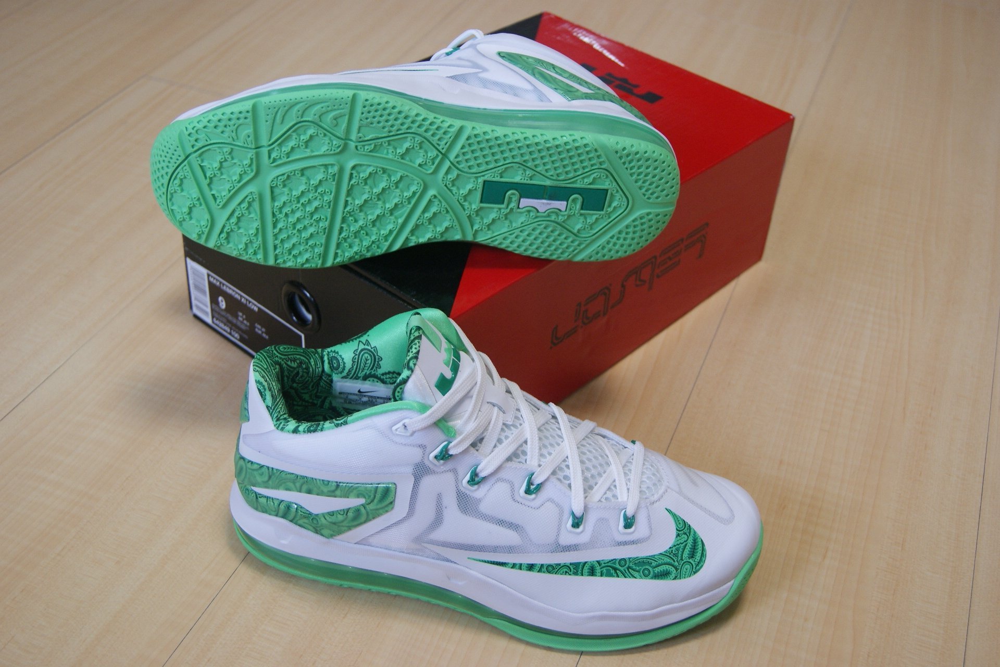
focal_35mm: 42
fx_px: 1167
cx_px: 500
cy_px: 334
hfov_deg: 46.4
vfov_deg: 31.9
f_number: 4.5
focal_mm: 28
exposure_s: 1/40
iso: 400
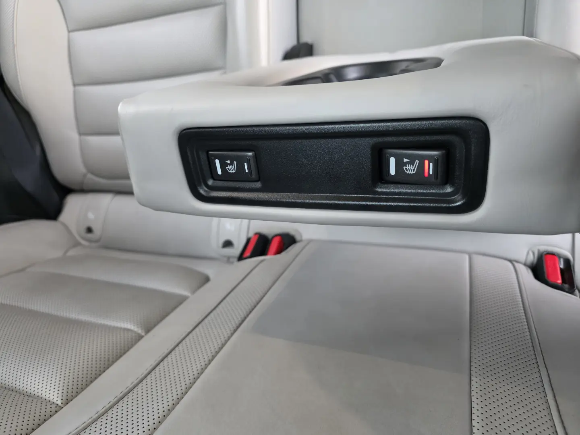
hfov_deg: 73.9
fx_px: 385
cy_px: 218
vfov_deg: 58.9
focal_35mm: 23
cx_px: 290
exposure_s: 1/120
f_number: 1.7
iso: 800
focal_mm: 6.3
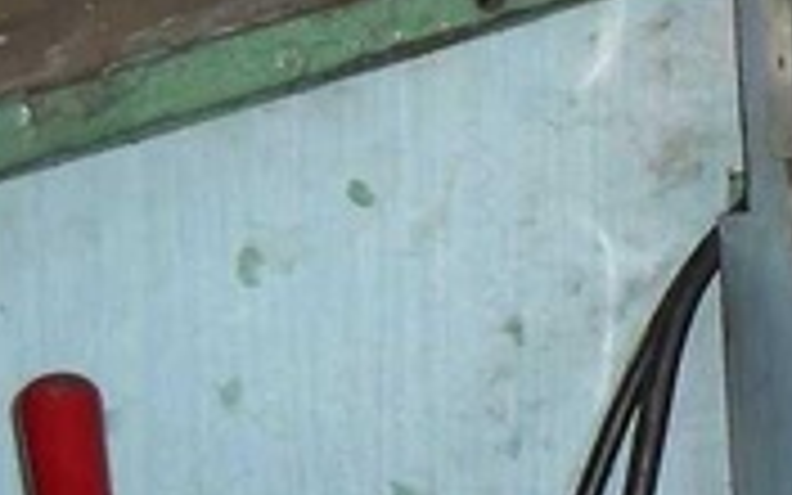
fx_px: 3842
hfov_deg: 10.7
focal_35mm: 178
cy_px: 500
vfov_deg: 7.3
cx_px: 1598
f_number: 3.1
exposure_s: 1/30
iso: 200
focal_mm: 7.9
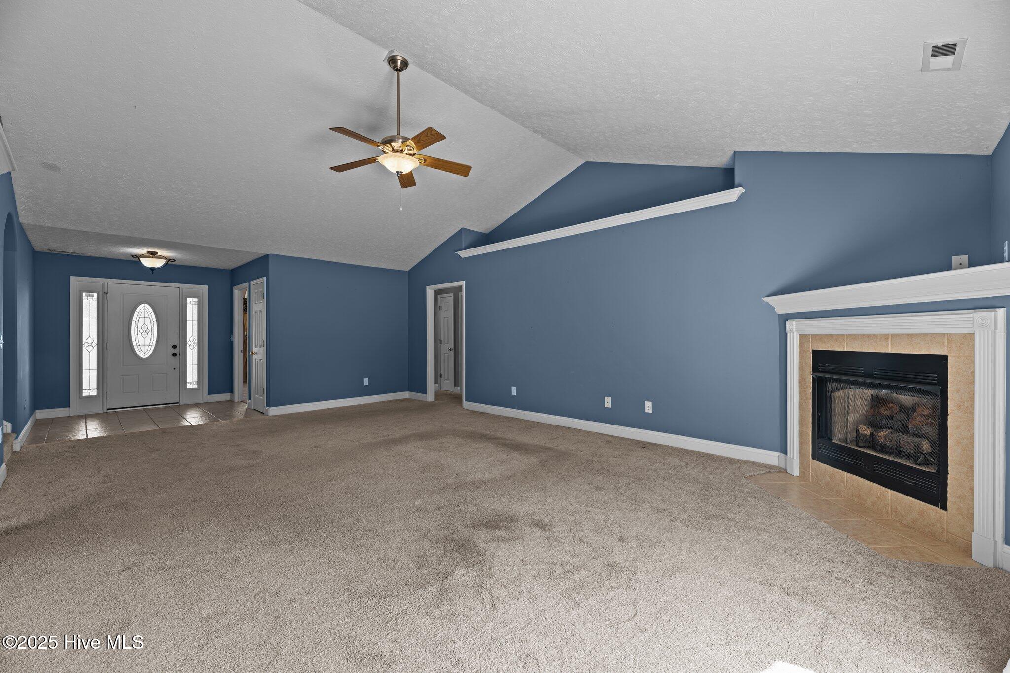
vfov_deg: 81.2
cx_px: 505
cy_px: 336
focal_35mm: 14
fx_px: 393
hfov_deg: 104.3
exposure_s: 1/2.5
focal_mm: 14
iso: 160
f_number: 9
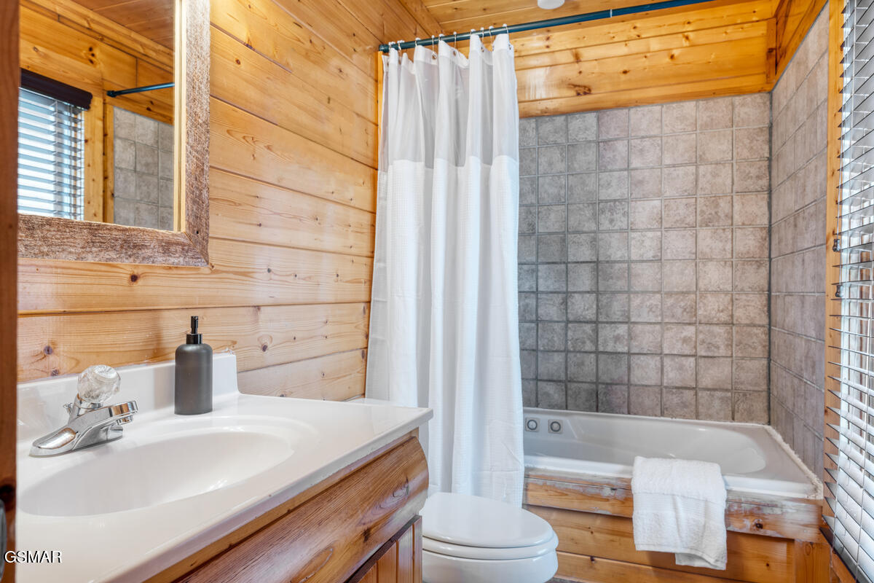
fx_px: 534
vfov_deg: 57.2
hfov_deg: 78.6
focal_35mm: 22
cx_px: 437
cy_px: 292
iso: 200
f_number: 8
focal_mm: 22
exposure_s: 1/3
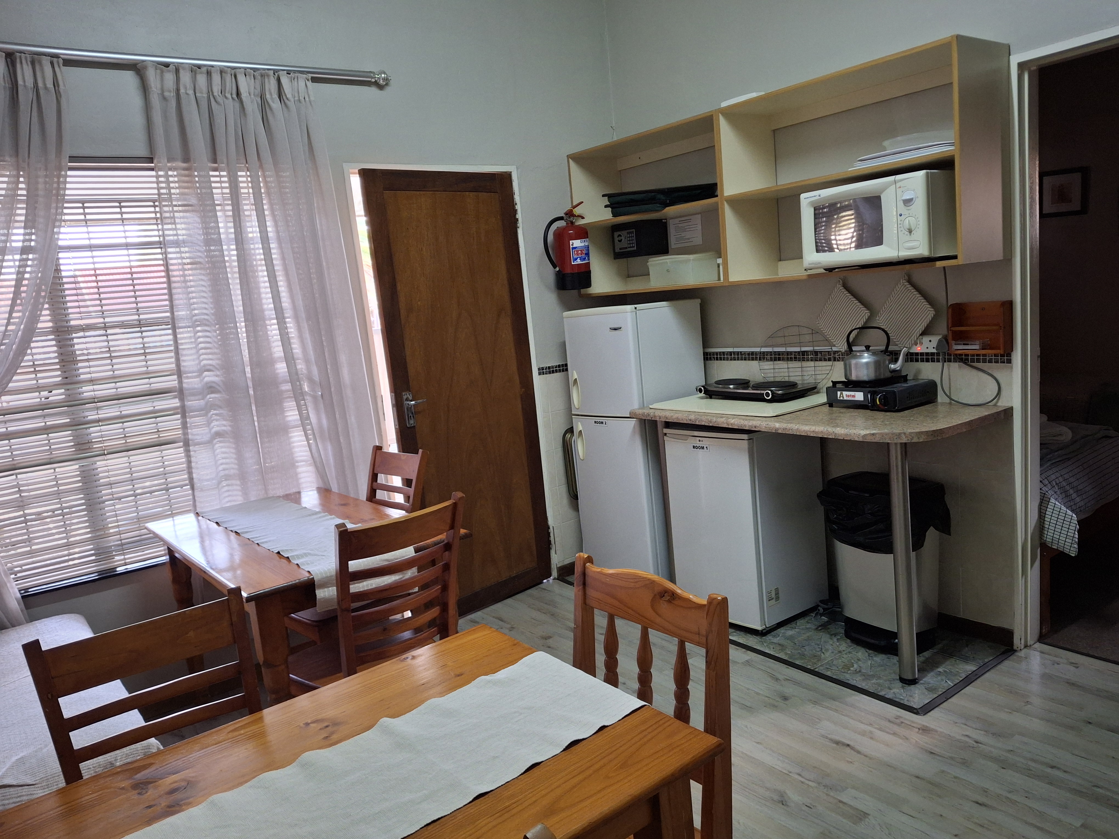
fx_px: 808
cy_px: 420
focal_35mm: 25
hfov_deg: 69.4
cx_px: 560
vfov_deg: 54.9
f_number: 1.8
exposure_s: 1/50
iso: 250
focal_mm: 4.69
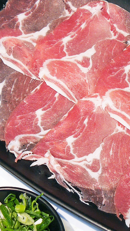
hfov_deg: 11.2
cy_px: 115
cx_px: 114
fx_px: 661
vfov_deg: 19.8
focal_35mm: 108
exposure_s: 1/60
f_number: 3.5
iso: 250
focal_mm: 14
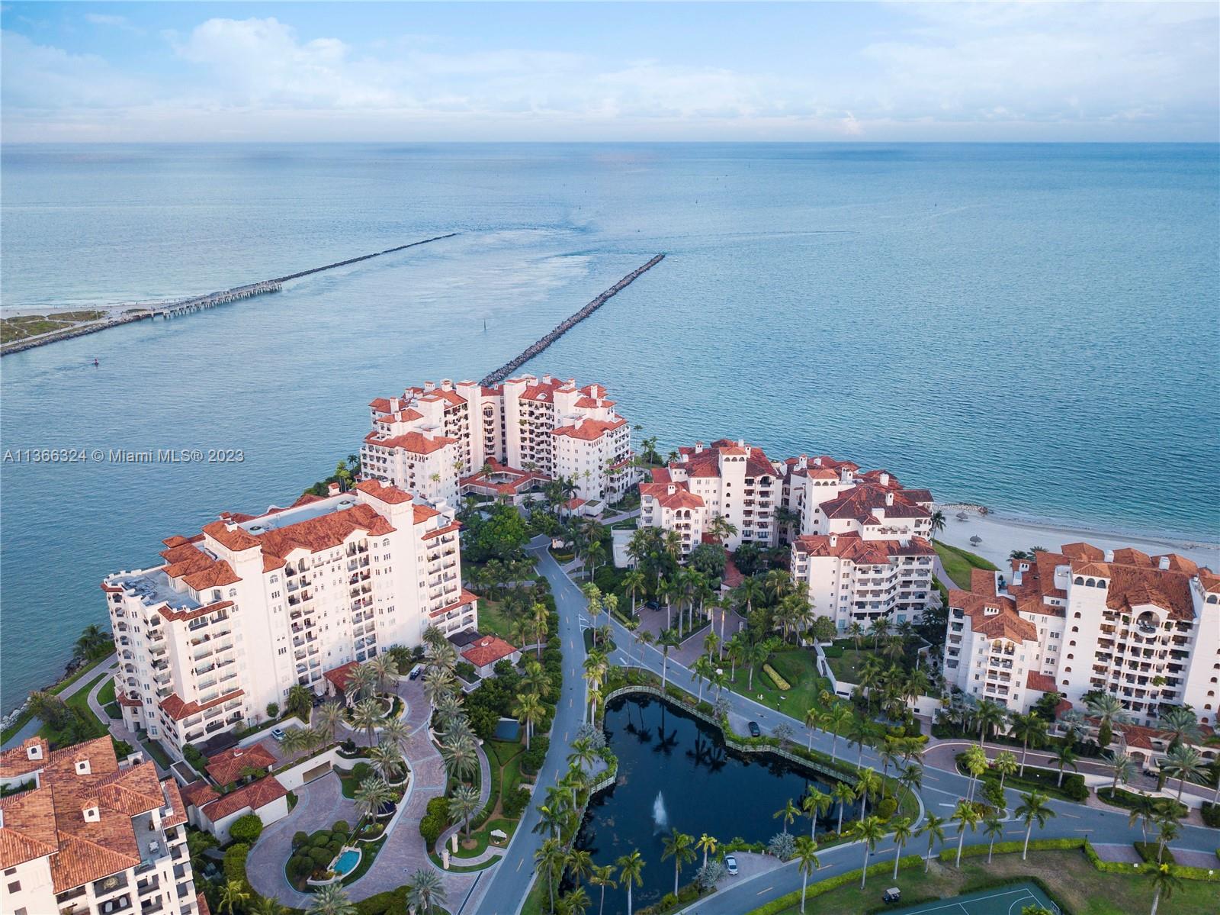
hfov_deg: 67.3
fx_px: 916
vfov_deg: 53.0
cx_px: 610
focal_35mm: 26
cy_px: 458
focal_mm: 4.73
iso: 100
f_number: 2.2
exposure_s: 1/50
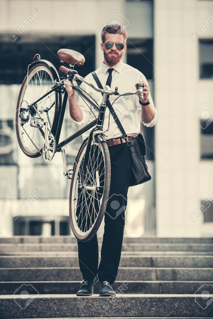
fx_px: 1153
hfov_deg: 10.6
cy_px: 160
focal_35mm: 130
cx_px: 106
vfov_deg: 15.8
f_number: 2.8
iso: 400
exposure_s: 1/1000
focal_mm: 130
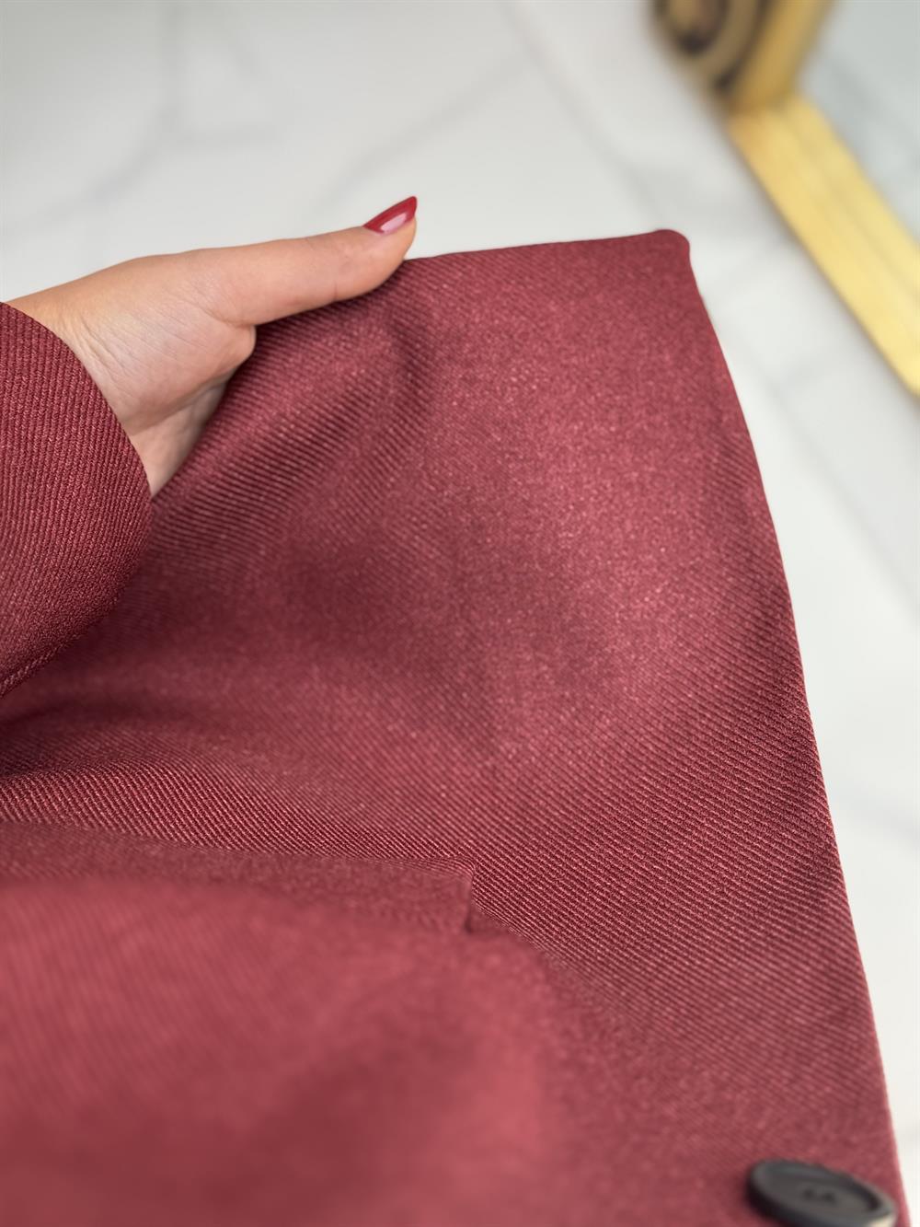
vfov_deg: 39.7
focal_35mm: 48
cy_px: 614
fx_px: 1701
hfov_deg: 30.3
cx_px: 460
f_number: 1.78
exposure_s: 1/50
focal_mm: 6.76
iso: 100
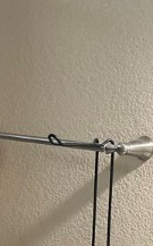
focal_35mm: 109
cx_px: 31
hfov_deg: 11.9
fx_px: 730
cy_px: 232
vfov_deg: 18.7
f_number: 1.8
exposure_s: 1/60
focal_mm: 3
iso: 100
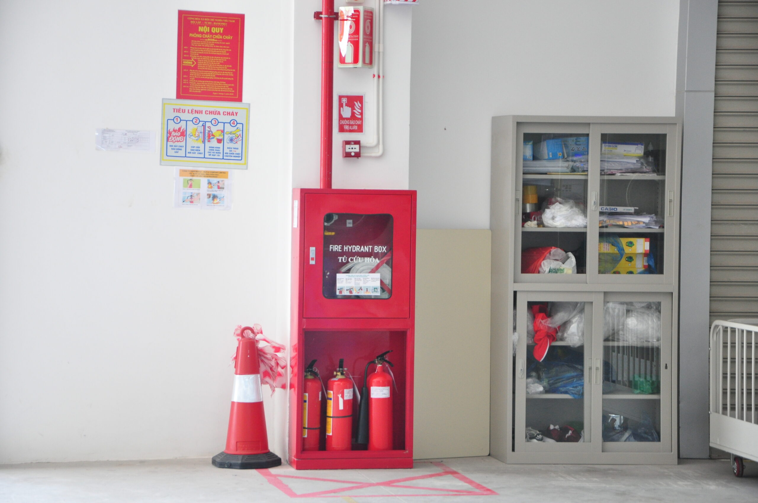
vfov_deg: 12.1
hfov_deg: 18.2
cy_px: 252
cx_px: 379
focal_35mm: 112
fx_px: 2366
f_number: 5.3
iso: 800
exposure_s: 1/40
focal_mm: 75
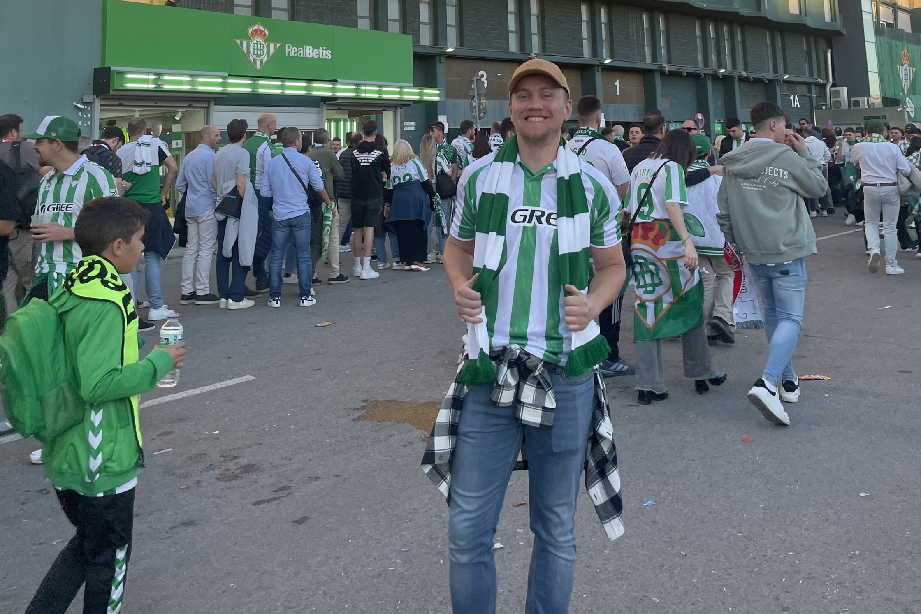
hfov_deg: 51.9
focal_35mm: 37
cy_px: 15
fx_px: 947
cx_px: 459
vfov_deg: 33.2
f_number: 1.6
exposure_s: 1/421
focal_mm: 4.2
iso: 32
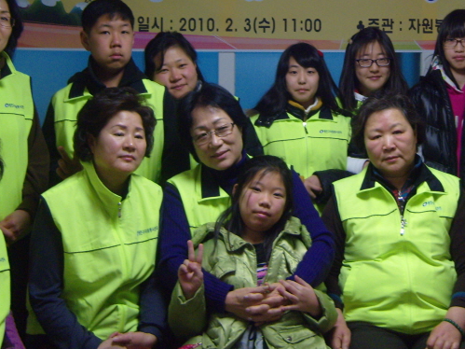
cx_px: 287
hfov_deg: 32.1
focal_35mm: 60
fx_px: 806
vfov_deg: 23.9
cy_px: 52
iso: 200
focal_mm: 7.4
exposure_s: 1/30
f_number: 2.8
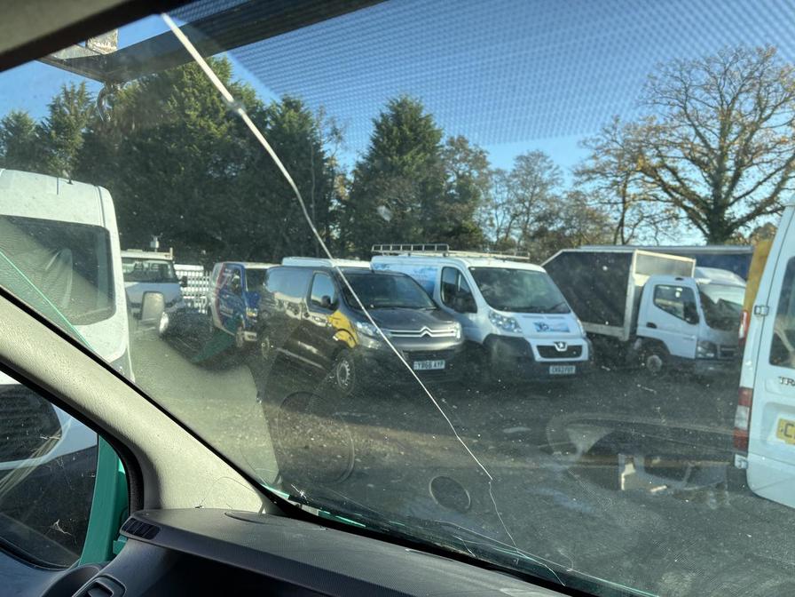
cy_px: 298
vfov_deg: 53.1
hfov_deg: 67.3
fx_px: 597
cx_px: 398
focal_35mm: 26
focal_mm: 5.96
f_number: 1.6
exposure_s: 1/830
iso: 50
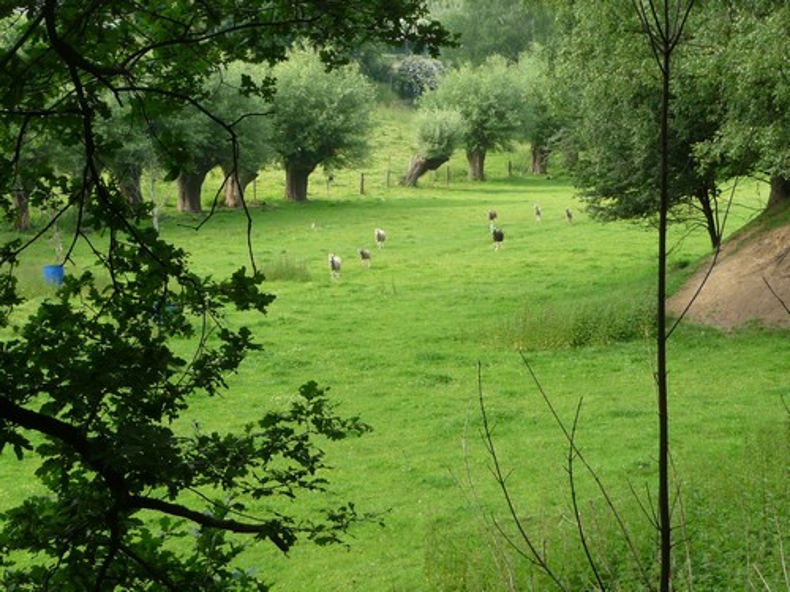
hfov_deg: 23.3
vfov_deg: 17.6
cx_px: 395
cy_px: 296
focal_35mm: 84
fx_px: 1917
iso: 100
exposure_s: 1/100
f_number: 4.5
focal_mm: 10.5
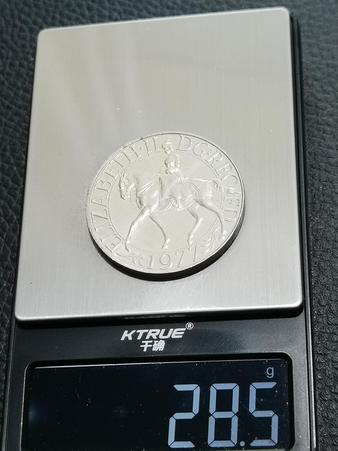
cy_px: 226
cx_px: 169
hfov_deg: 20.4
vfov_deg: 27.0
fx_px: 937
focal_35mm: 72
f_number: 1.9
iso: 125
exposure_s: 1/100
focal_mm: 6.67
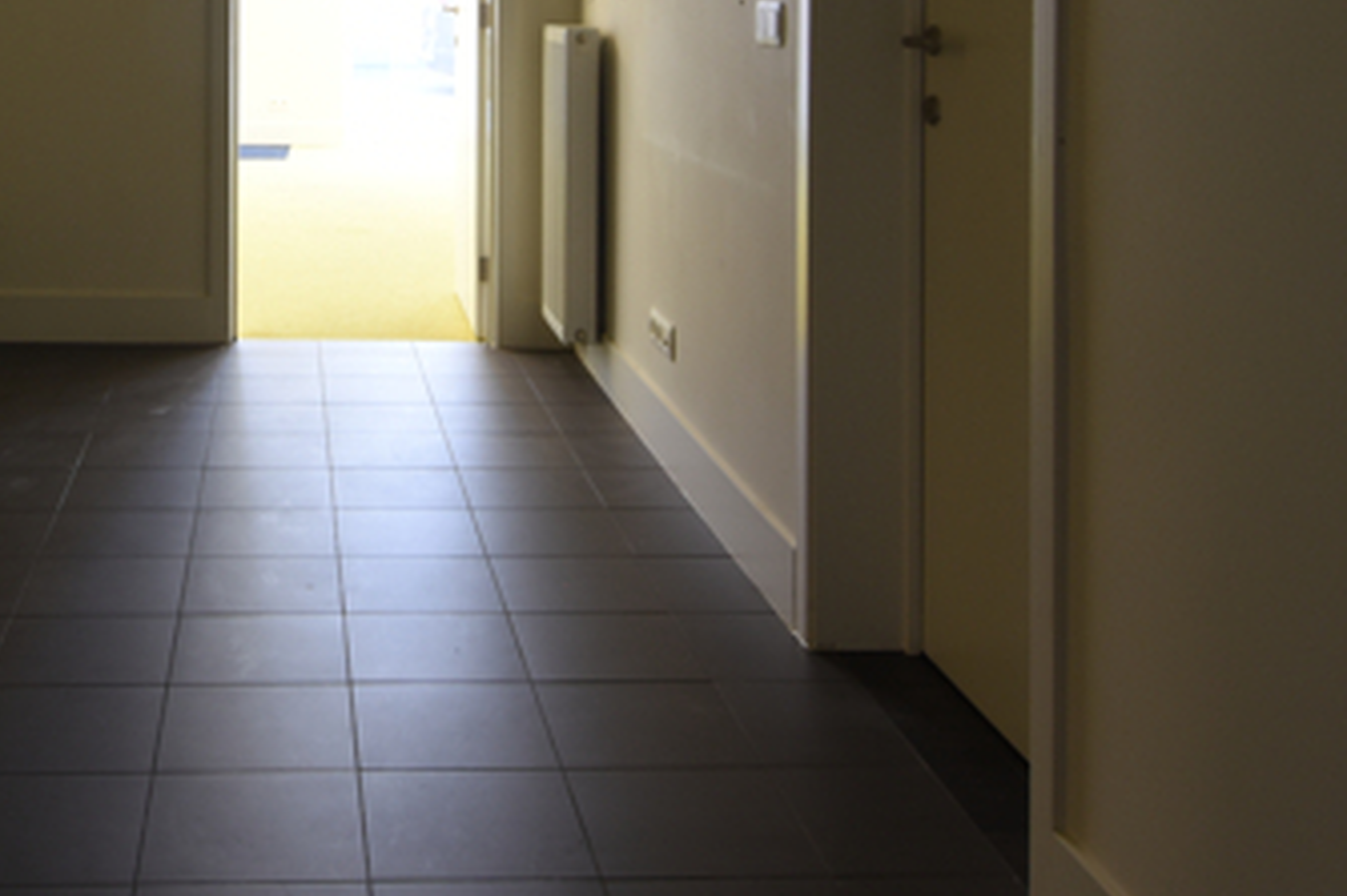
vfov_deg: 28.9
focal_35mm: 43
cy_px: -32
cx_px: 314
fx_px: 1608
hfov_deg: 43.8
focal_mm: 12
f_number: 7.1
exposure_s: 1/5
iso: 200
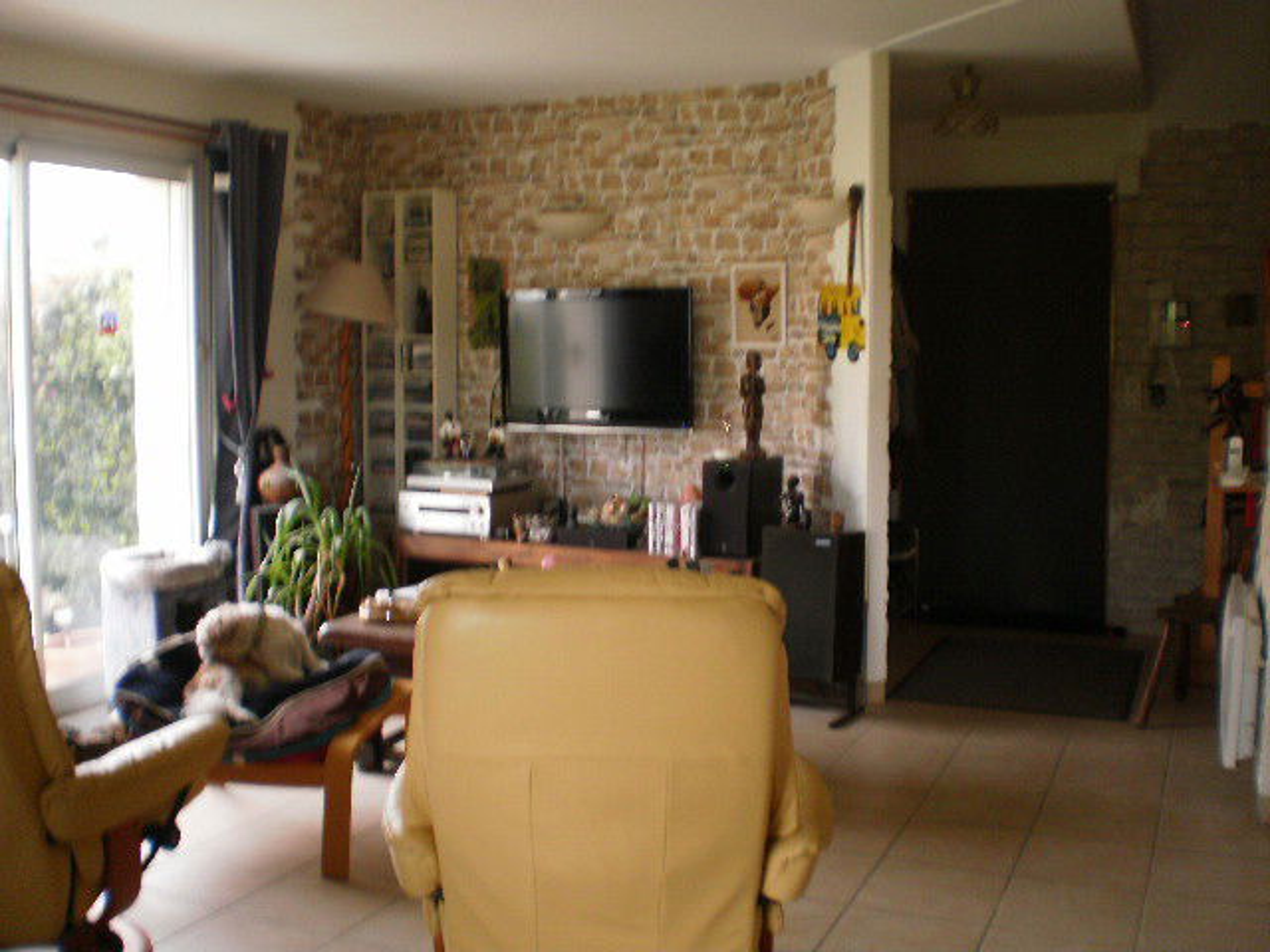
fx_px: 1321
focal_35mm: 36
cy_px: 476
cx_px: 635
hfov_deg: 51.4
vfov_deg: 39.7
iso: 125
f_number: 3.1
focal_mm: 6.3
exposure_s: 1/13
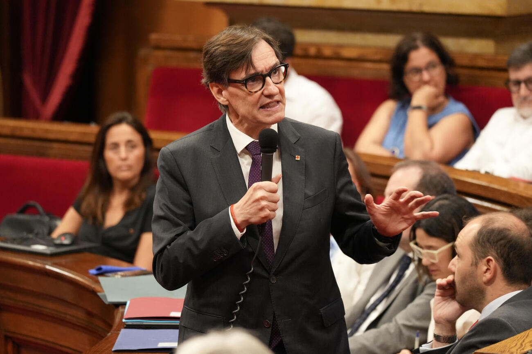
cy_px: 177
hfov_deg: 10.3
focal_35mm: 200
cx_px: 266
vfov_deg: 6.9
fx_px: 2956
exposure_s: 1/200
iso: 5000
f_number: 4.5
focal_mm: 200
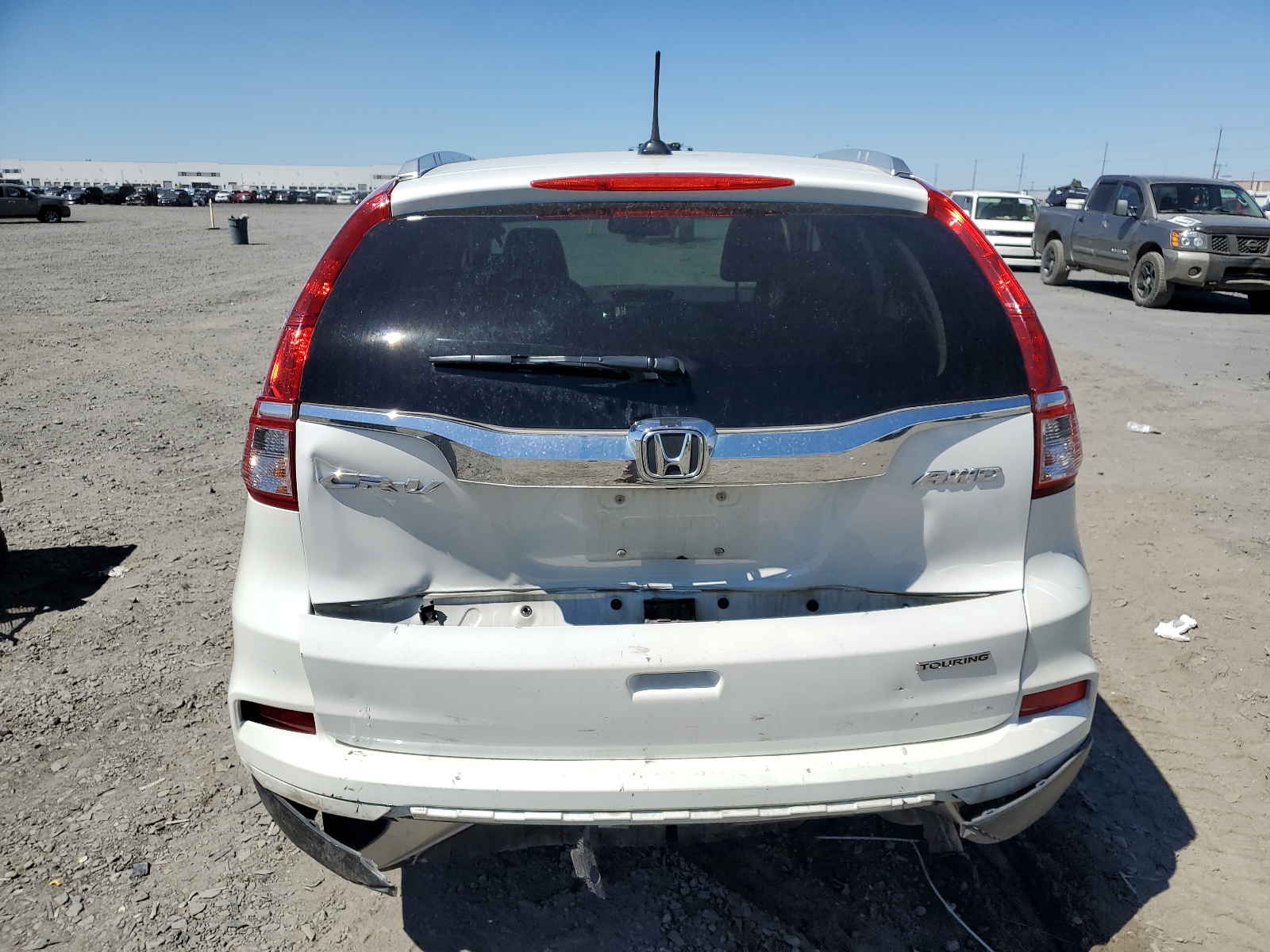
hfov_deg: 67.3
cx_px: 635
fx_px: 954
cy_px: 476
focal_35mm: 26
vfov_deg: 53.1
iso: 50
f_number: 1.5
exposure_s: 1/5000
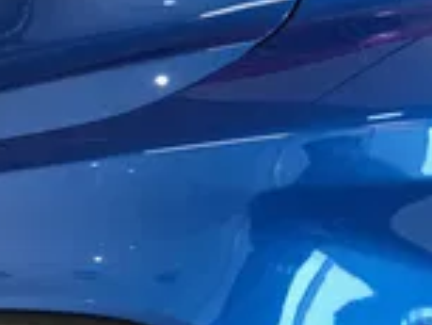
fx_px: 824
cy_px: 362
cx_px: -17
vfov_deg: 21.1
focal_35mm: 66
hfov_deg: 27.4
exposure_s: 1/20
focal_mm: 4
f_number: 1.8
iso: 40
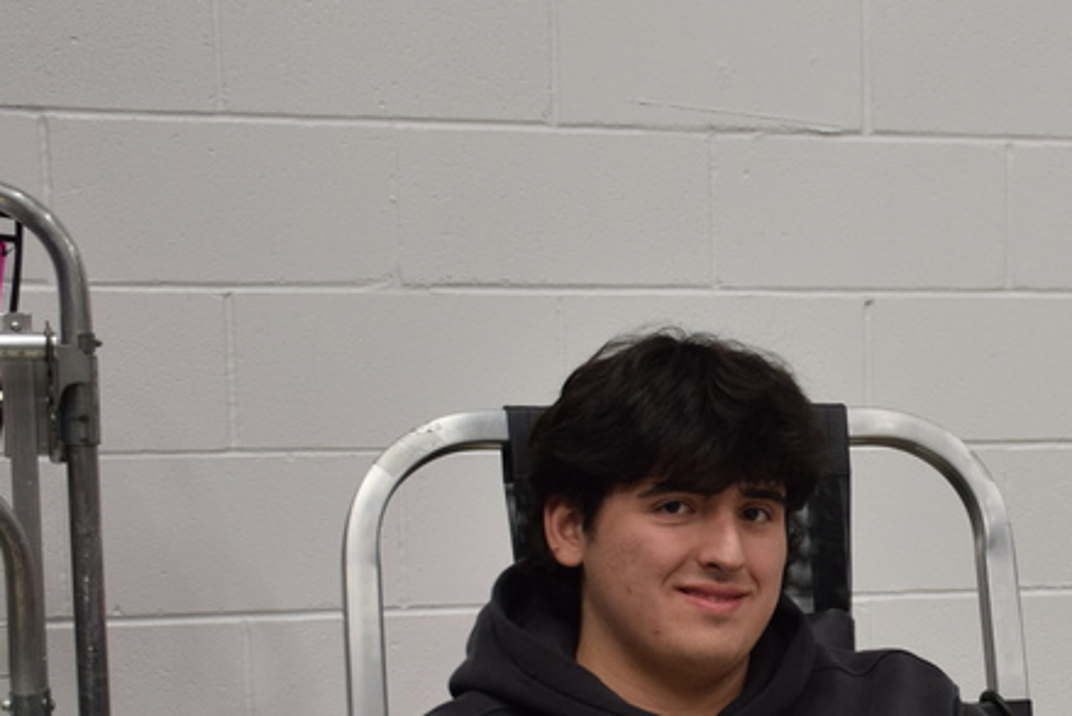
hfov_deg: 21.6
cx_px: 1048
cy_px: 671
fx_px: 2711
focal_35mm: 91
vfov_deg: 14.8
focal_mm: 26
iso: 400
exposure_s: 1/60
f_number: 4
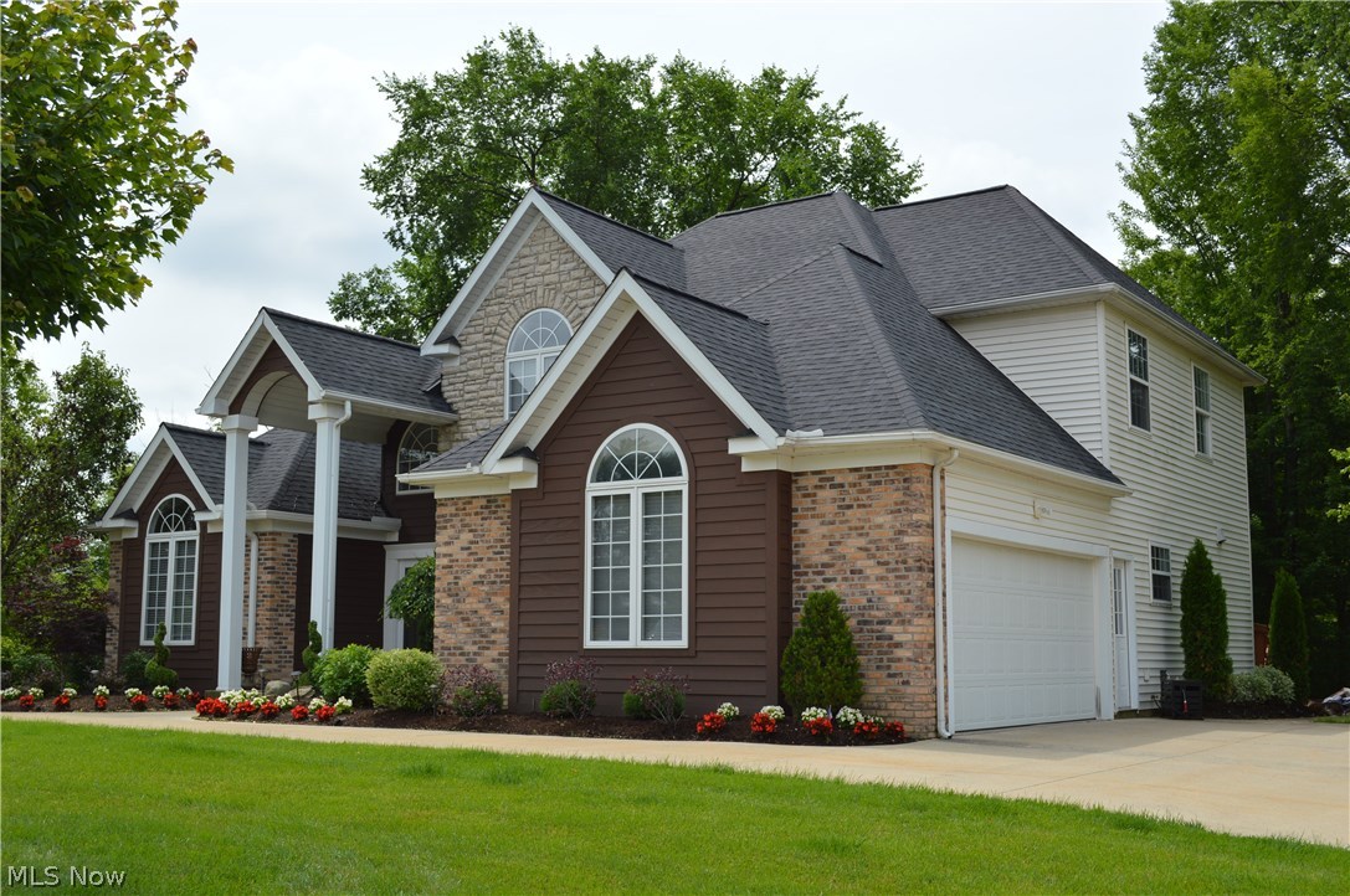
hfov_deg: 49.6
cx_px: 675
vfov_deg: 34.1
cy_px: 448
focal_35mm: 39
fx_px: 1461
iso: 100
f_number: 8
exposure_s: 1/250
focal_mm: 26
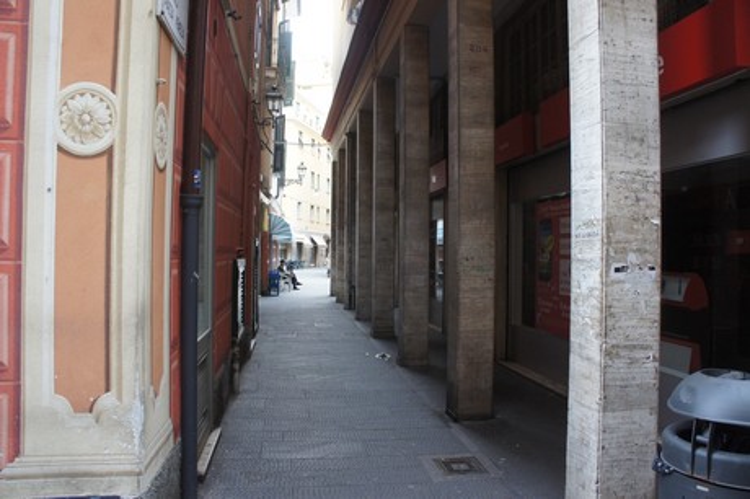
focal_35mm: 27
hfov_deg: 67.4
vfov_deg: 47.9
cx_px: 375
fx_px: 562
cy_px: 250
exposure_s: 1/250
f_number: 4.5
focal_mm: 18
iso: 1000
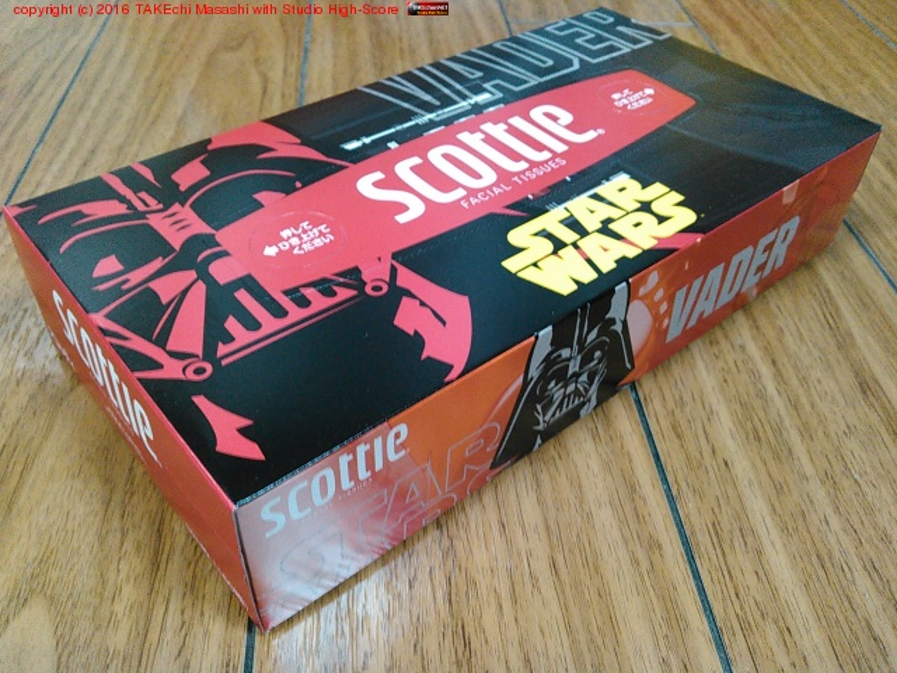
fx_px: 777
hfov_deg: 60.0
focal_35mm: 30
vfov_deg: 46.8
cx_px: 448
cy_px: 336
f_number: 2.4
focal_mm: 4
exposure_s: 1/15.1
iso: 640
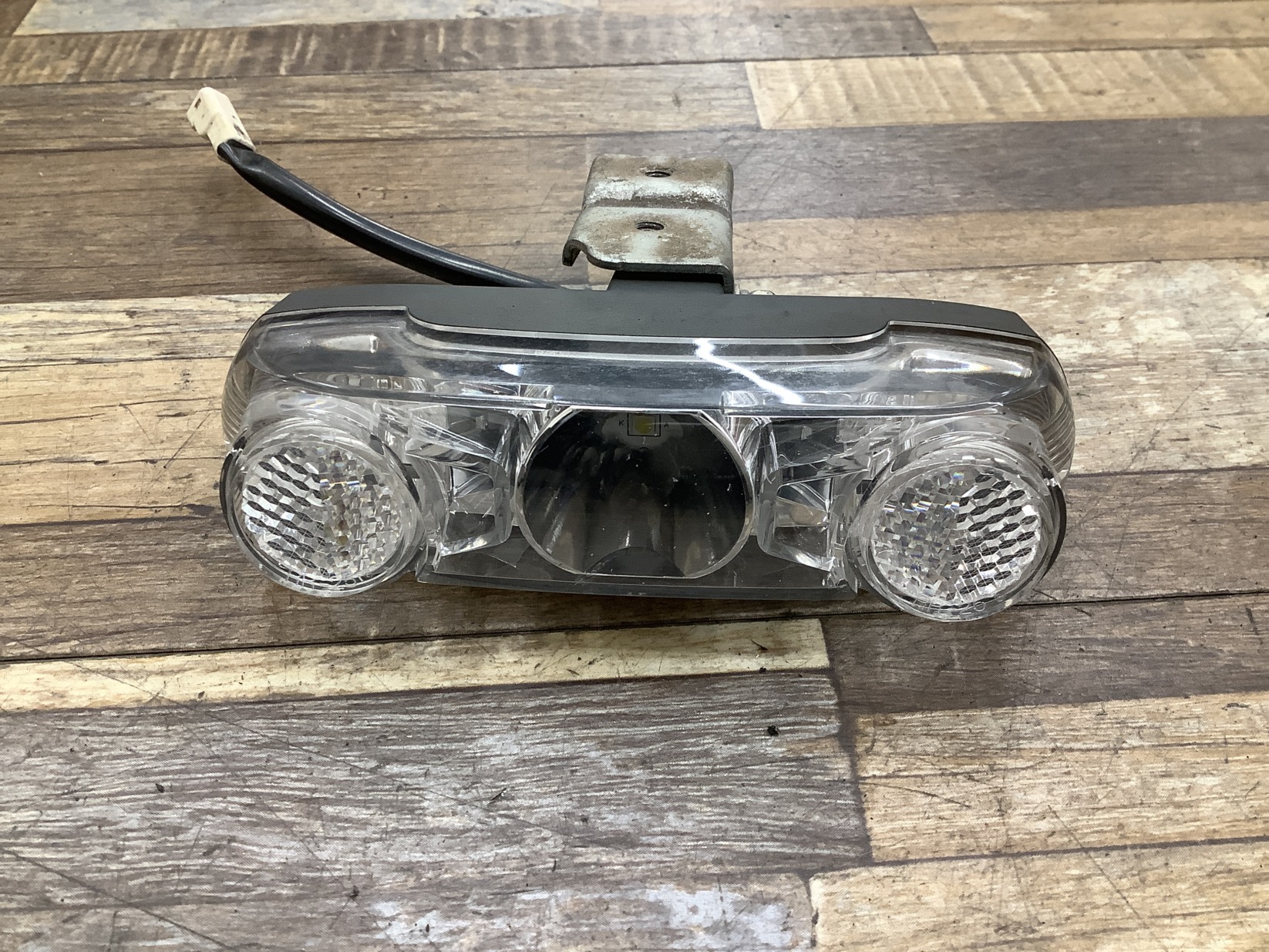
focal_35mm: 31
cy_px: 476
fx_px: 1137
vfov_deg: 45.5
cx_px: 634
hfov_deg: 58.3
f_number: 2.4
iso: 125
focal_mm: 3.3
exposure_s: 1/60
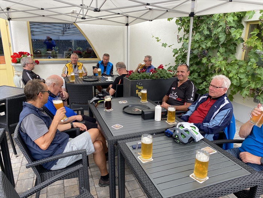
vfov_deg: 53.1
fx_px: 198
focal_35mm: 26
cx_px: 132
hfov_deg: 67.3
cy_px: 99
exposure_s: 1/121
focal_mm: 4.25
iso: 50
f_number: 1.8
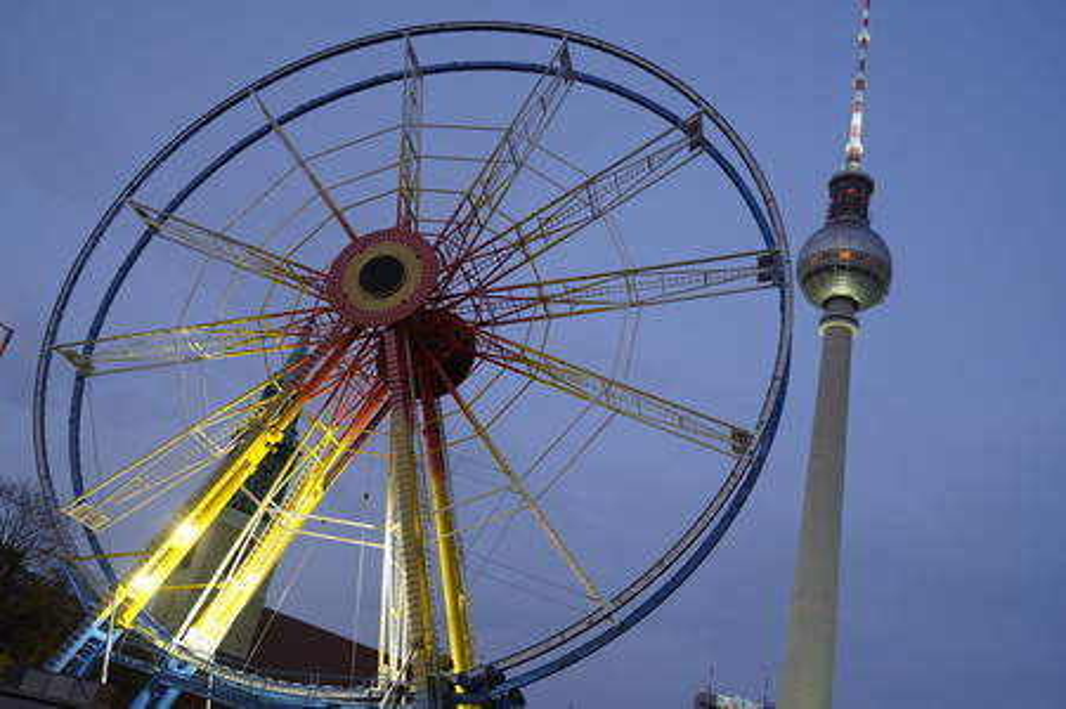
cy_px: 354
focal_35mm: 35
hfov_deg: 54.5
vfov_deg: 37.8
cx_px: 533
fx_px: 1036
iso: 1250
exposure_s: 1/13
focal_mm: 35
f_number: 7.1
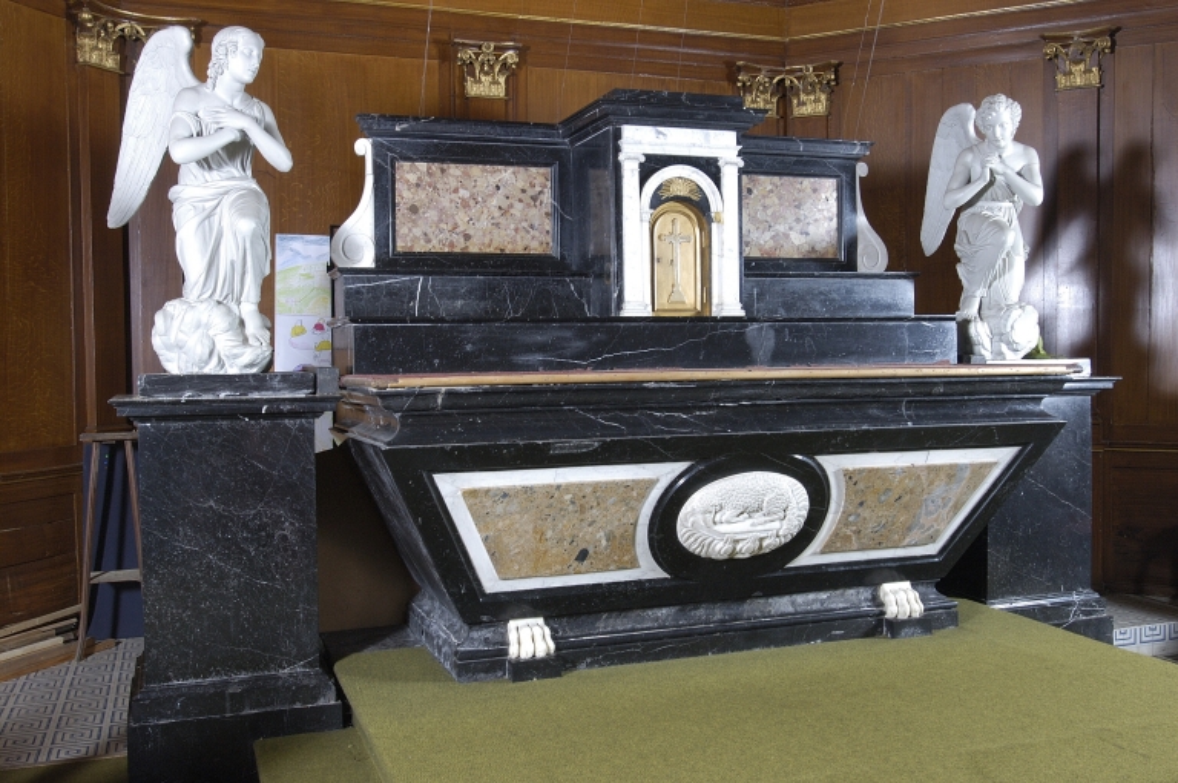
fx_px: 1176
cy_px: 392
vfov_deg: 36.8
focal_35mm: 36
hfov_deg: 53.2
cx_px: 589
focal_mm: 24
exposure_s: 1/30
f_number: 6.3
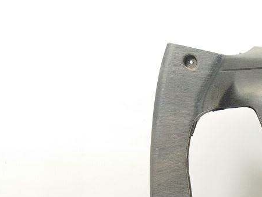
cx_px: 328
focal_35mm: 72
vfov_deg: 18.9
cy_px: 261
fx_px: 545
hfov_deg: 24.1
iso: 197
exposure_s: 1/100
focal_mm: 4.71
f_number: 1.79
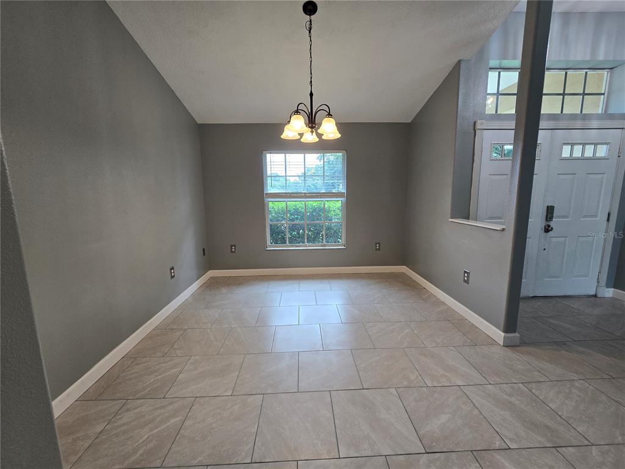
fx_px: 235
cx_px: 312
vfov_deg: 89.9
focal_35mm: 13
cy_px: 234
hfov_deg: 106.2
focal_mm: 2.2
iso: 64
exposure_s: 1/60
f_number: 2.2
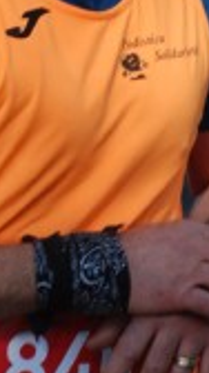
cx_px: 79
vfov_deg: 5.1
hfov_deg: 2.9
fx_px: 4183
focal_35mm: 423
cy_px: 124
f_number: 5.6
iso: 1000
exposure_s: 1/500
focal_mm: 75
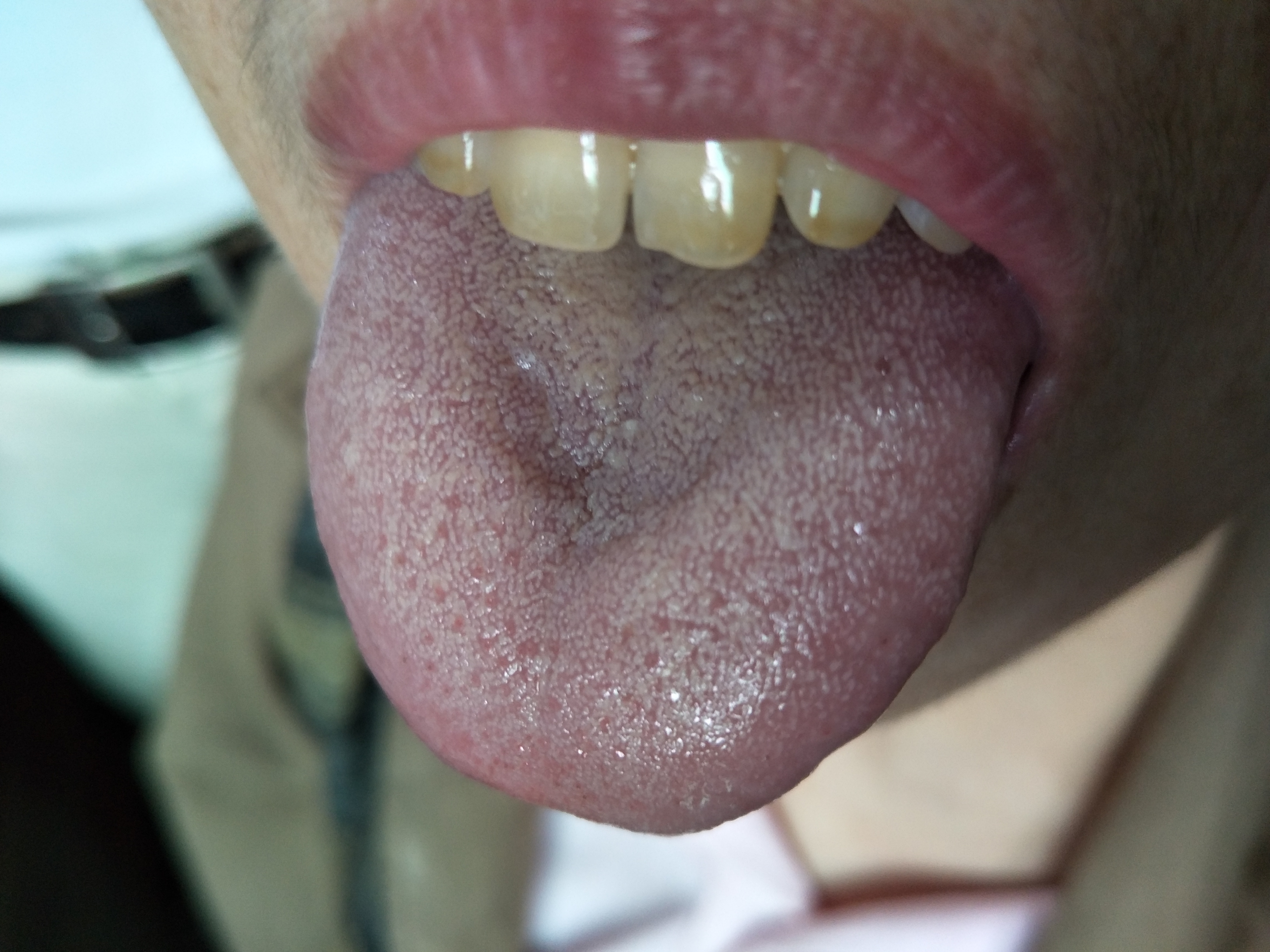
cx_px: 635
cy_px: 476
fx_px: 881
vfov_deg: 56.8
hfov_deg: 71.6
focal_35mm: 24
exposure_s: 1/33
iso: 144
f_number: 1.7
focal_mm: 4.1
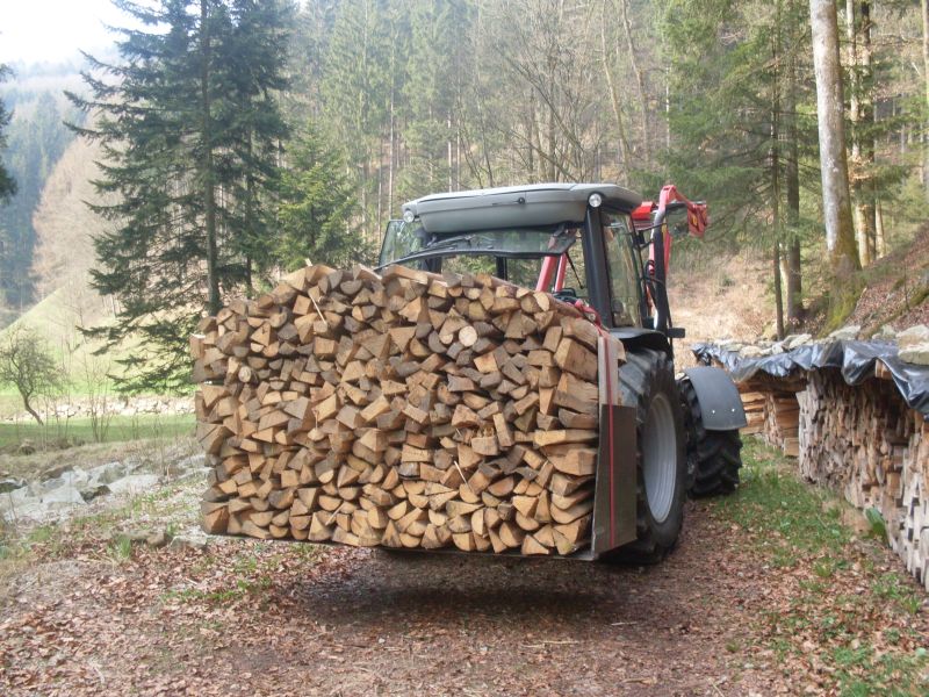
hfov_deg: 49.0
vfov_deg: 37.7
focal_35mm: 38
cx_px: 464
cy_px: 348
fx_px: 1020
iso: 80
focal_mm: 6.3
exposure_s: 1/125
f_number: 2.8
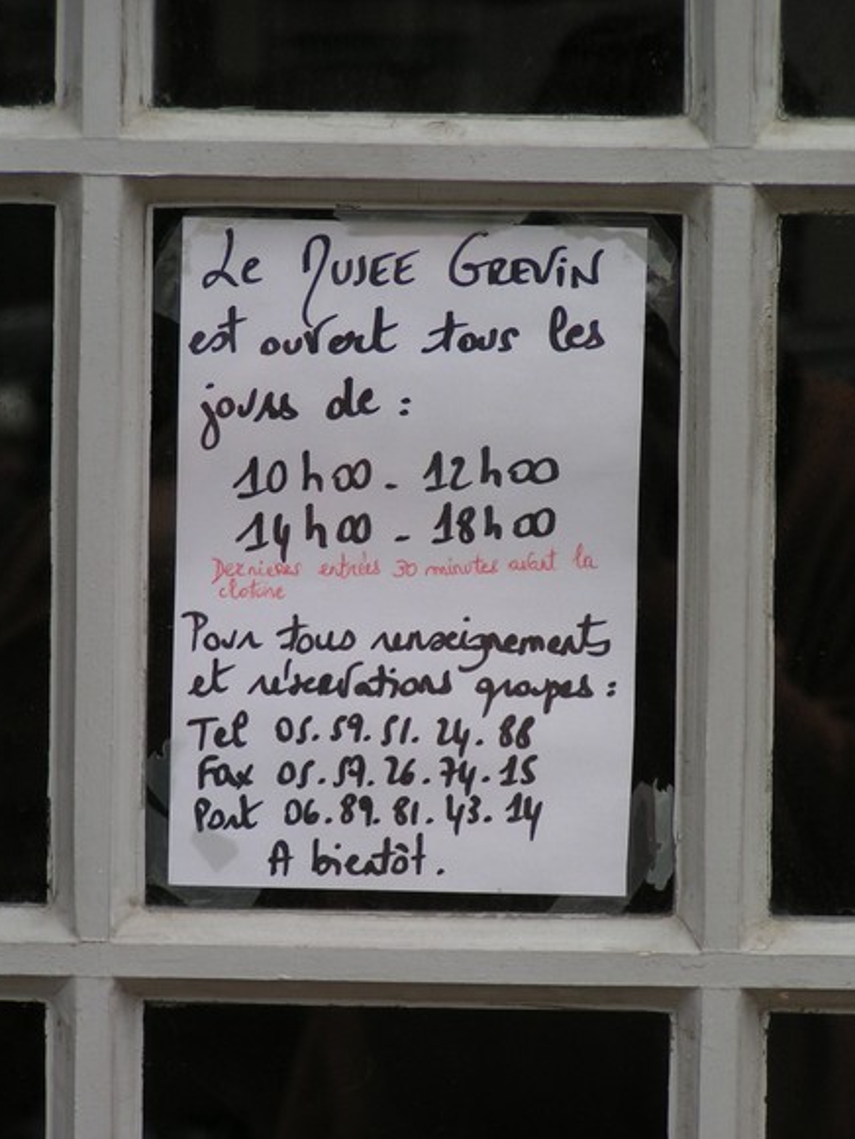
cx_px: 424
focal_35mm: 208
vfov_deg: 9.5
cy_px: 564
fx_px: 6847
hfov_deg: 7.1
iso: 50
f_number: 3.5
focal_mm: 30.1
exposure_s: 1/250
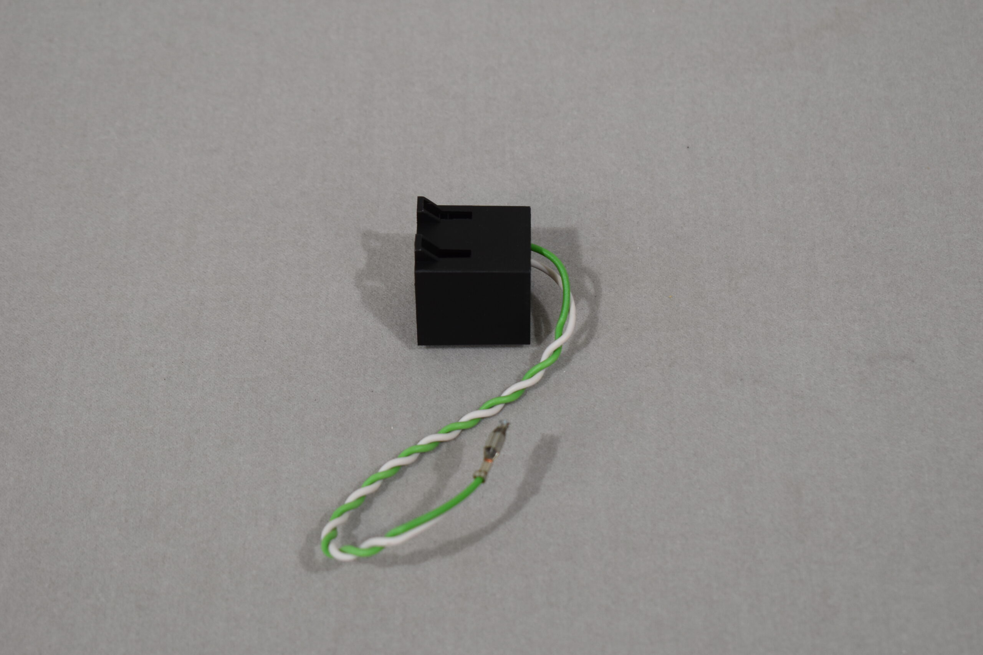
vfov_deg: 16.6
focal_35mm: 82
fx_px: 2253
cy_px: 328
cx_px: 492
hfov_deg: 24.6
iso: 400
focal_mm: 55
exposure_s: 1/100
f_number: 5.6
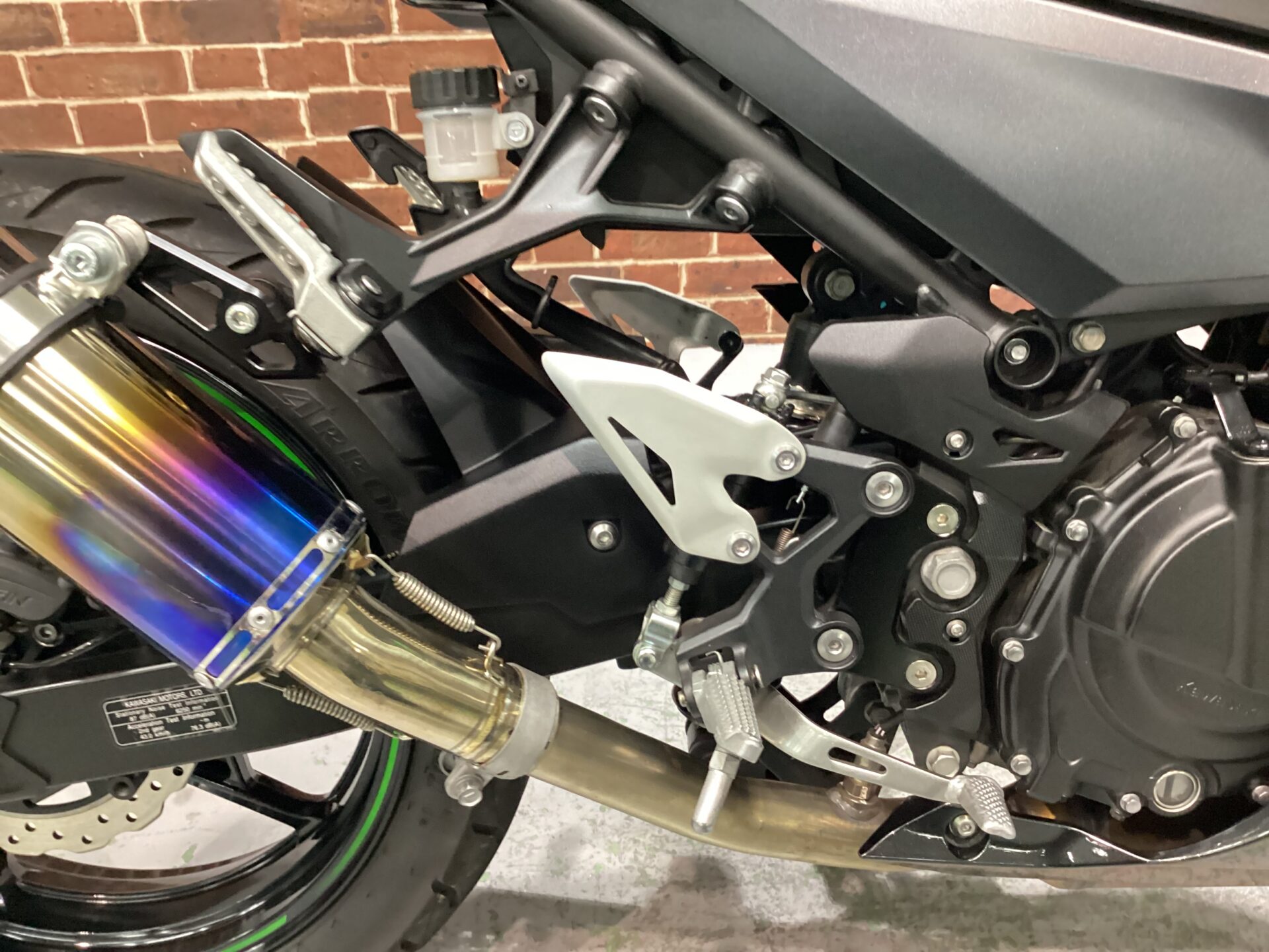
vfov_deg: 45.4
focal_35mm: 31
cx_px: 634
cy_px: 476
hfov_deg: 58.4
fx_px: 1136
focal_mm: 3.3
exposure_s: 1/30
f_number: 2.4
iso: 640
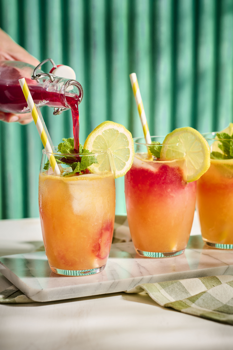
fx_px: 826
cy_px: 175
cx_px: 116
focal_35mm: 85
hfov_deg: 16.1
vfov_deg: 23.9
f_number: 6.3
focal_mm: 85
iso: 100
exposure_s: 1/50
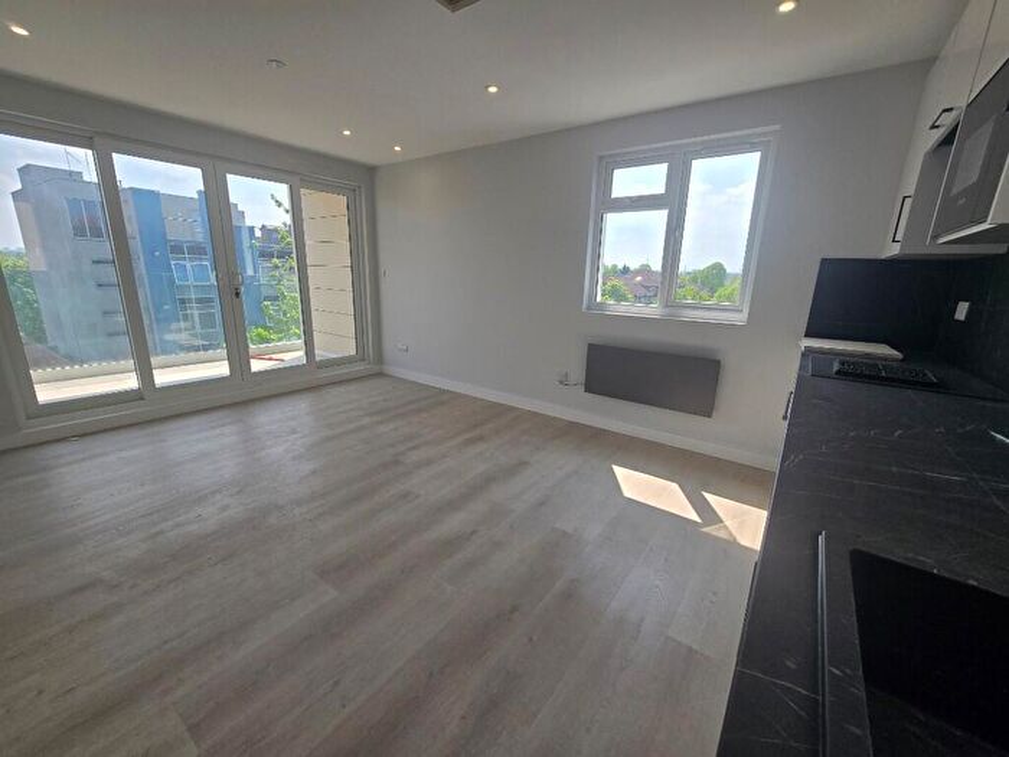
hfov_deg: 106.2
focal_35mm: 13
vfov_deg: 89.9
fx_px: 379
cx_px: 504
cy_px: 378
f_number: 2.2
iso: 50
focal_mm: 2.2
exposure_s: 1/981
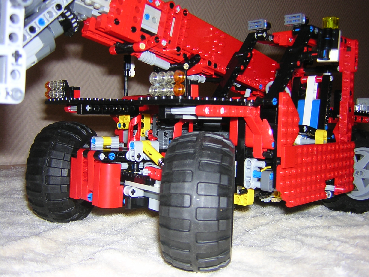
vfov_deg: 39.7
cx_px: 184
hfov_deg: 51.4
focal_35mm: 36
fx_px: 384
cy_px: 138
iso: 100
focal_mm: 4.7
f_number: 2.6
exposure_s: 1/60.1
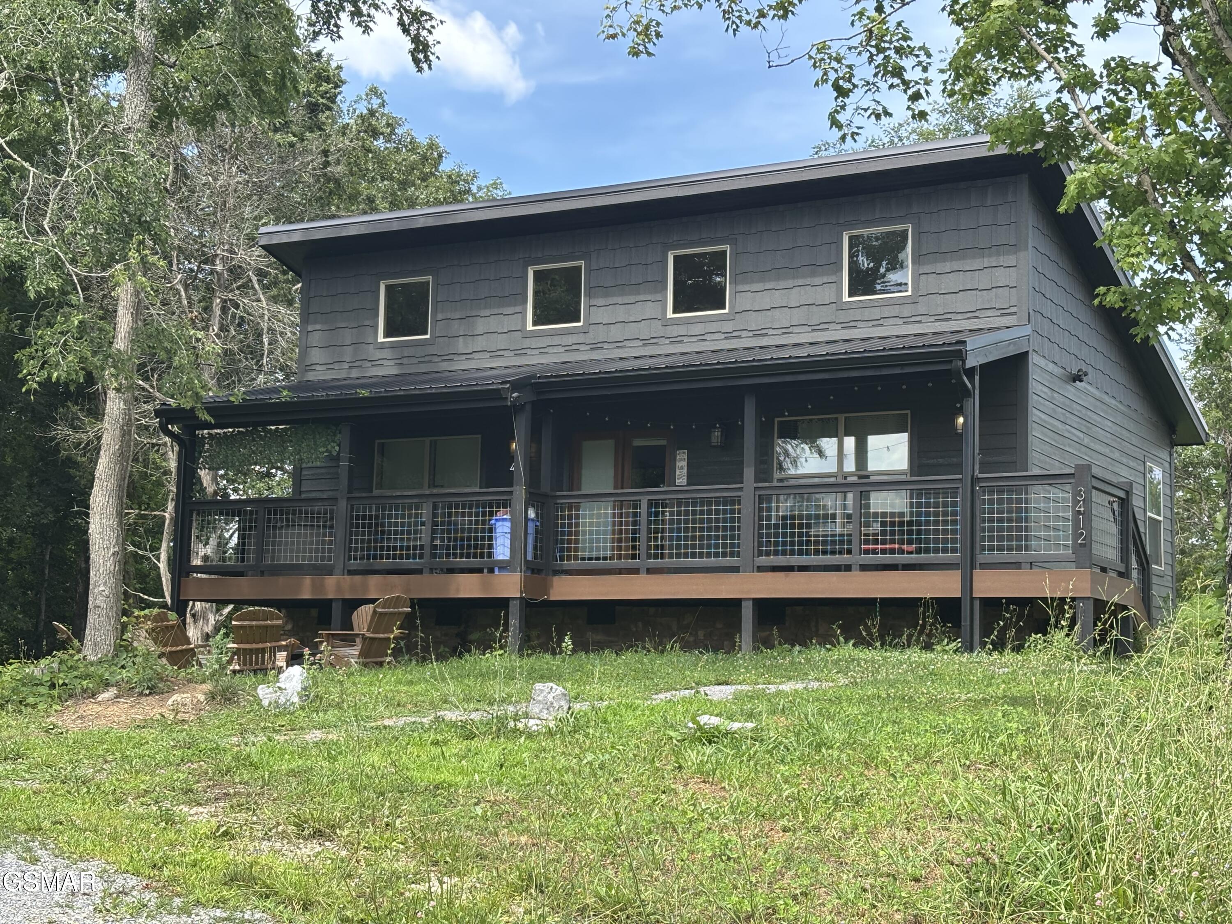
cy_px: 462
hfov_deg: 36.8
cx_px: 616
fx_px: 1851
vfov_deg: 28.0
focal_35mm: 52
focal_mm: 5.96
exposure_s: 1/693
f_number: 1.6
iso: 32
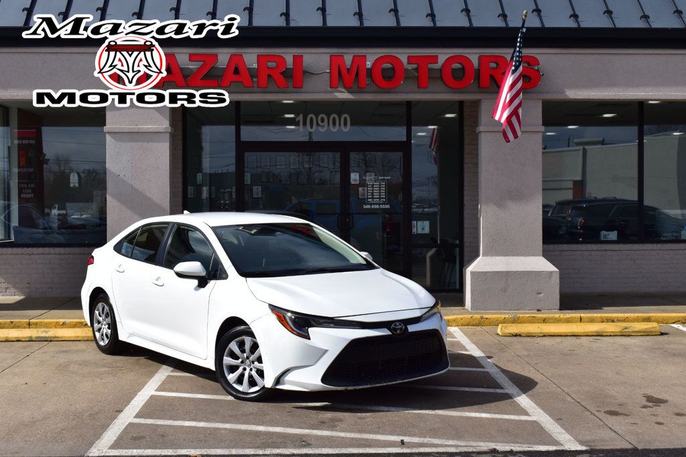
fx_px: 971
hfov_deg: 38.9
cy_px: 228
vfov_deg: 26.5
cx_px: 343
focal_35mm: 51
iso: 200
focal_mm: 34
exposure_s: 1/500
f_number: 11
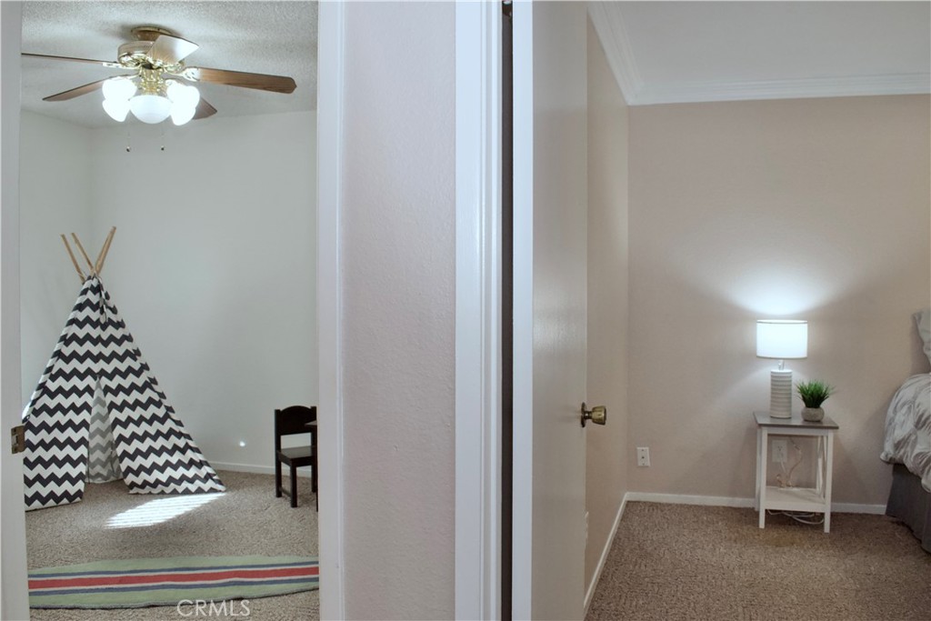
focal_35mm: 30
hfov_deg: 61.9
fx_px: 776
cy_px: 310
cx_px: 466
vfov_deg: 43.6
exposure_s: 1/100
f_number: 8
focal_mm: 20
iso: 1600
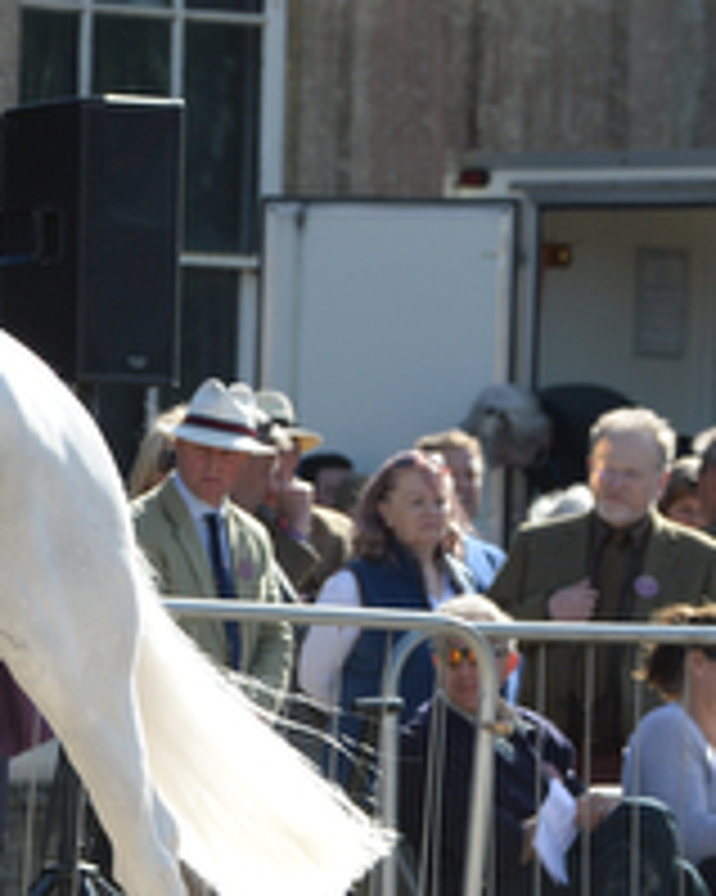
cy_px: 621
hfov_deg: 3.0
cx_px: -295
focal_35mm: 511
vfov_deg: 3.8
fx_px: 13546
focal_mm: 180
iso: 800
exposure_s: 1/1600
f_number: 6.3
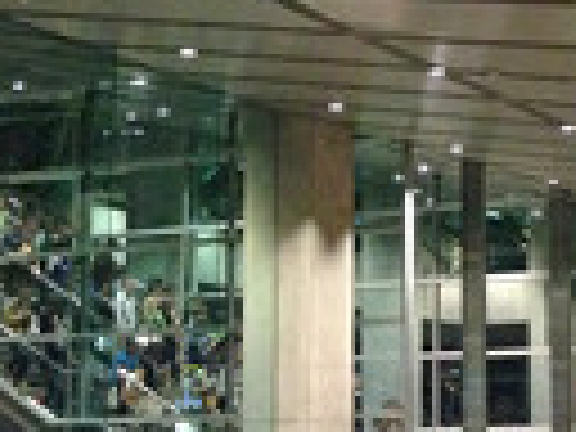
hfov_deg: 17.0
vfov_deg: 12.8
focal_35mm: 116
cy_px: 194
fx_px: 1930
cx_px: 324
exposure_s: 1/20
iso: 400
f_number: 2.4
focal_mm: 4.12
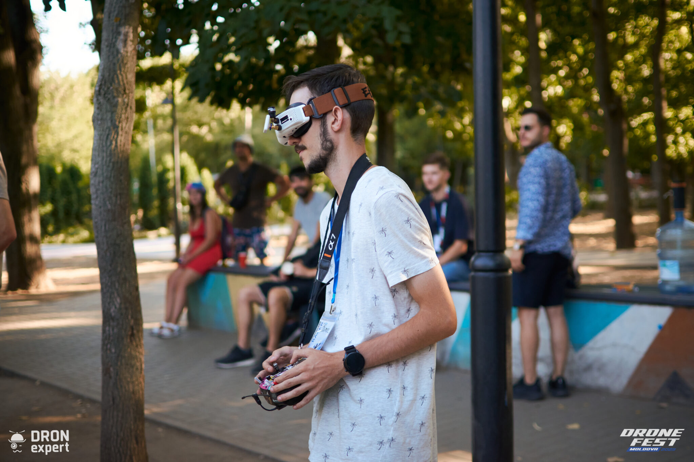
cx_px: 347
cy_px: 231
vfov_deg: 25.7
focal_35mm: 52
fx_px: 1012
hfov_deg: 37.9
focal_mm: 35
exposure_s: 1/1250
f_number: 1.8
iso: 500
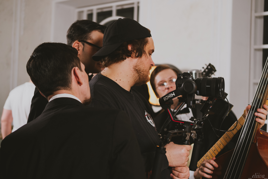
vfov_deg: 25.5
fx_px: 395
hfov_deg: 37.5
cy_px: 90
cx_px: 134
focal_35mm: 53
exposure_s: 1/200
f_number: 2
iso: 640
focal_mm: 35
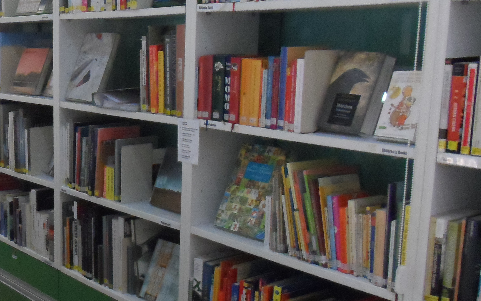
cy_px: 183
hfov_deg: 36.4
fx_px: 682
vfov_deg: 24.8
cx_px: 47
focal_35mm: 52
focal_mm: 4
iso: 640
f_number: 3.2
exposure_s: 1/30
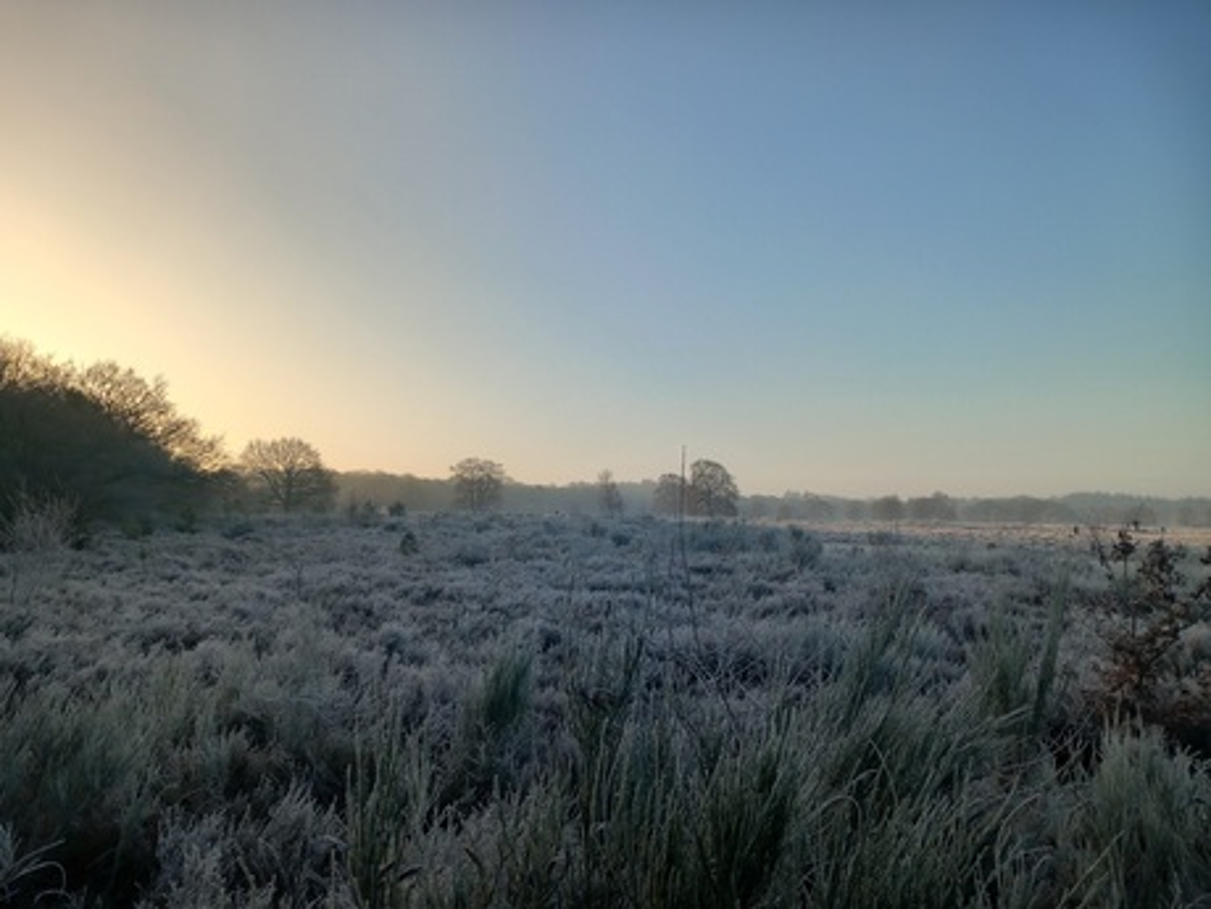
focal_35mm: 27
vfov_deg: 51.4
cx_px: 606
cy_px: 454
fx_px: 945
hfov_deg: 65.3
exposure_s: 1/317
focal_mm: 4
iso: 20
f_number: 1.8
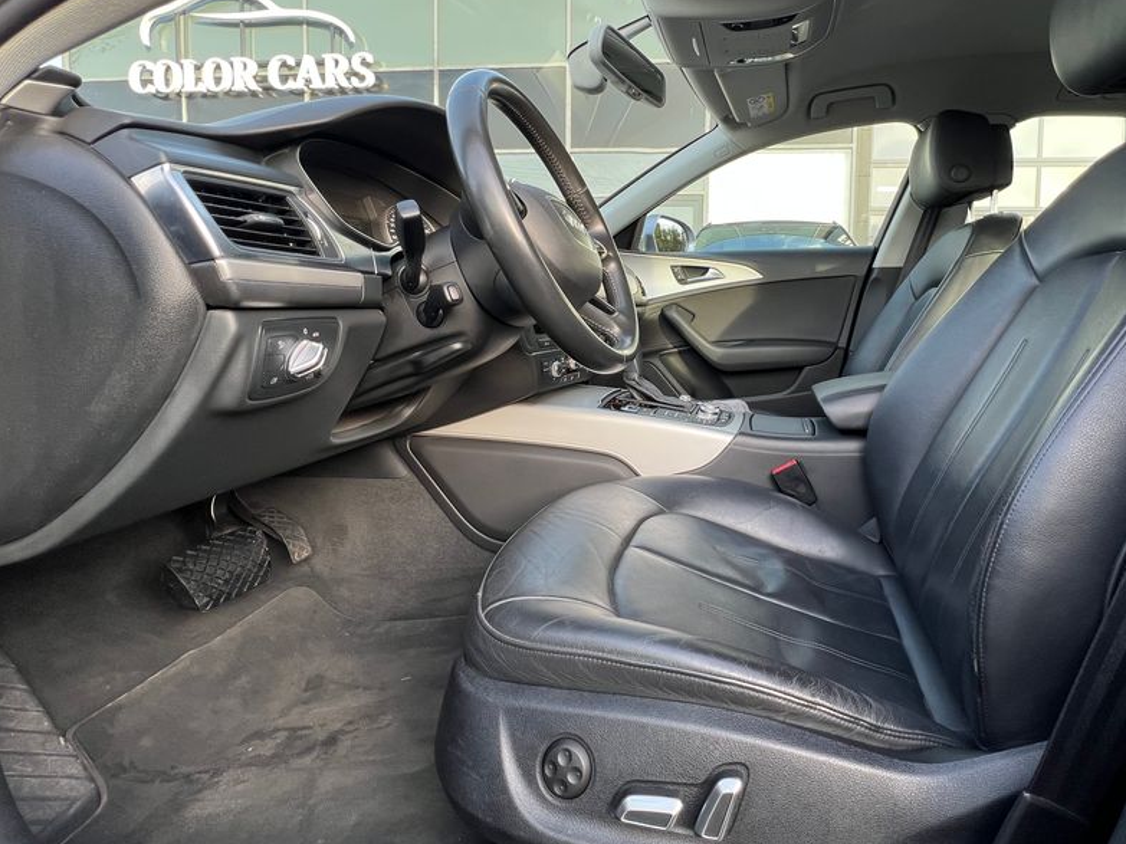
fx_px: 553
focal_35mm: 17
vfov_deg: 74.1
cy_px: 349
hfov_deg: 89.0
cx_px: 712
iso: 50
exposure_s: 1/99
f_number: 1.8
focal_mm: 1.57
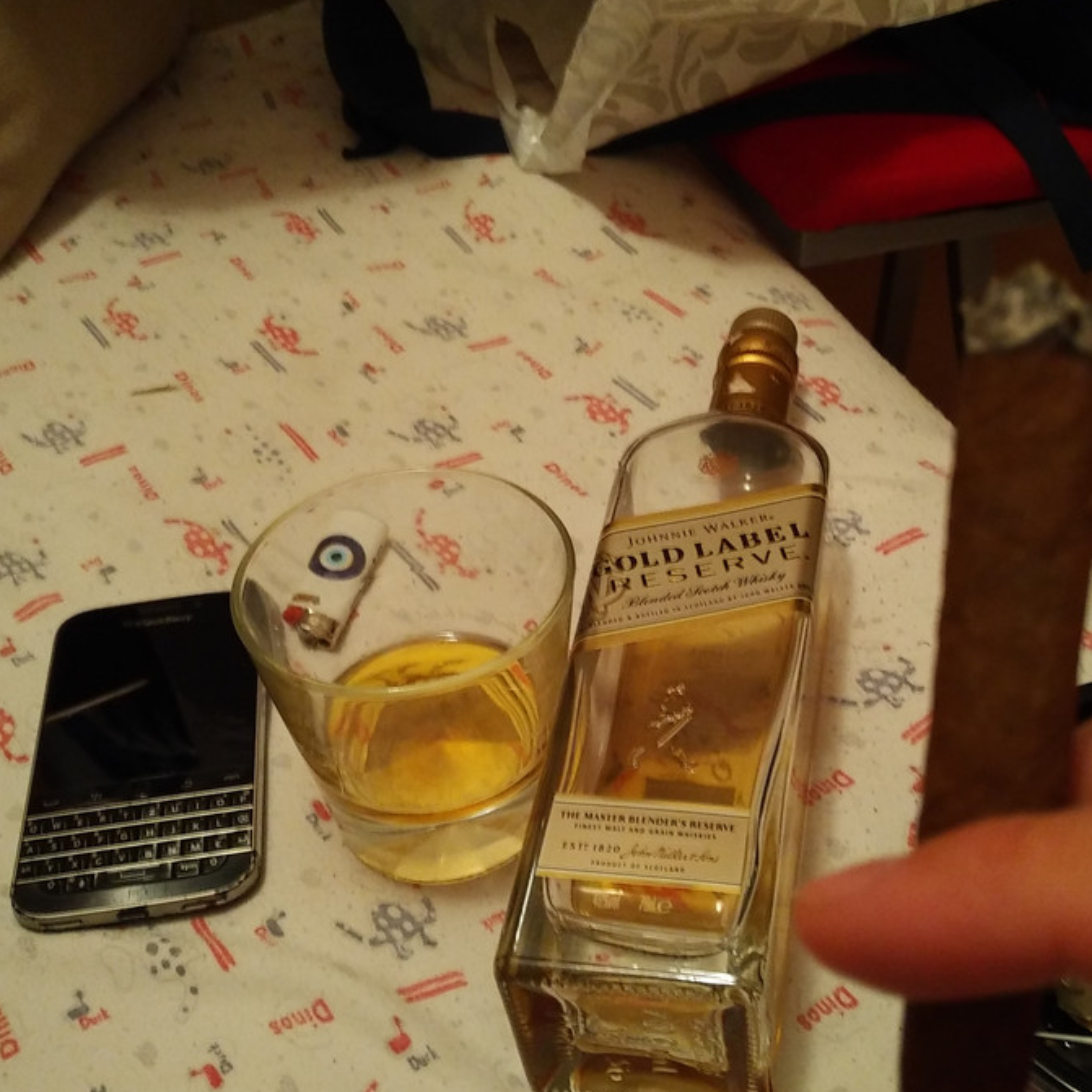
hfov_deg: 43.6
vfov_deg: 43.8
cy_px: 568
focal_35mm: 38
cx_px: 656
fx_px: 1356
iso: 759
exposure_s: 1/17
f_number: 2
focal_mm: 4.52
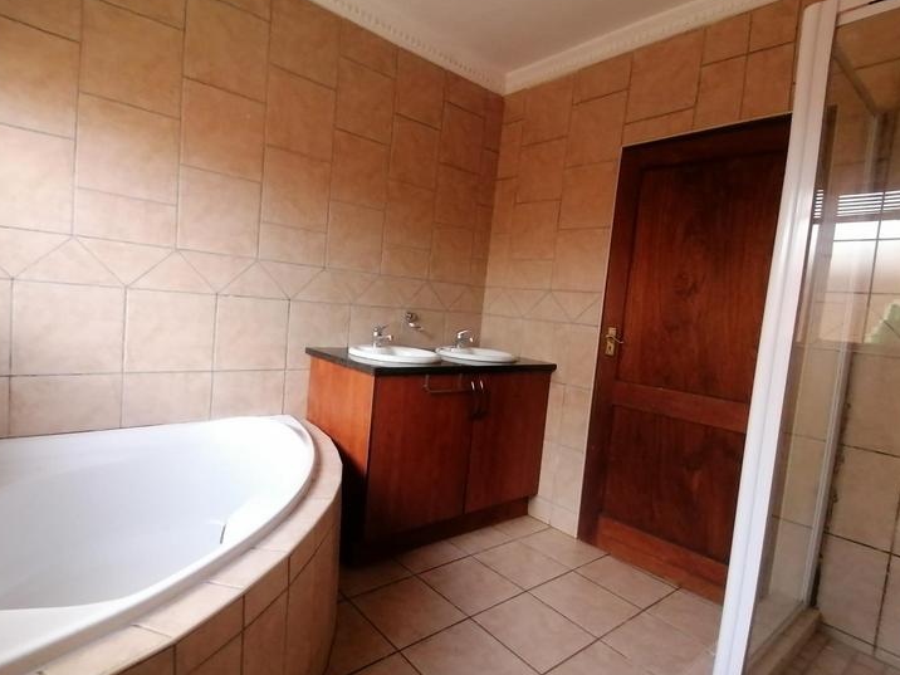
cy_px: 338
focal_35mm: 19
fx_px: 494
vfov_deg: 68.7
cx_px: 431
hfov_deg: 84.6
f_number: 2.4
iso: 500
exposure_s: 1/100
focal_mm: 1.78
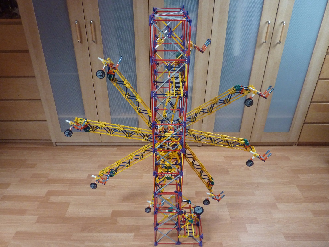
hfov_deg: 69.4
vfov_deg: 54.9
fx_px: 238
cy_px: 124
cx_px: 164
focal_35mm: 25
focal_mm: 4.1
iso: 400
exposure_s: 1/30
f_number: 3.3
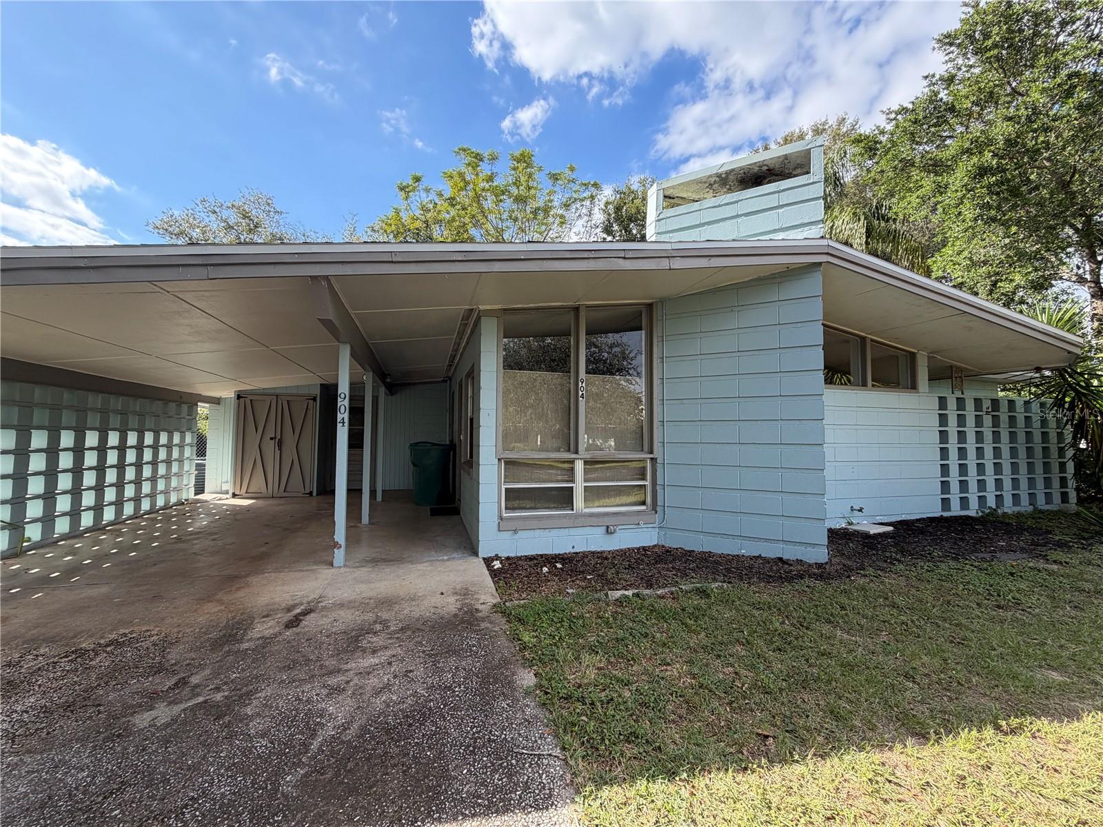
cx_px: 552
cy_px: 414
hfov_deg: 102.1
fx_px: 446
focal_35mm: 14
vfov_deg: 85.7
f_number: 2.2
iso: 50
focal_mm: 2.22
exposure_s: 1/502
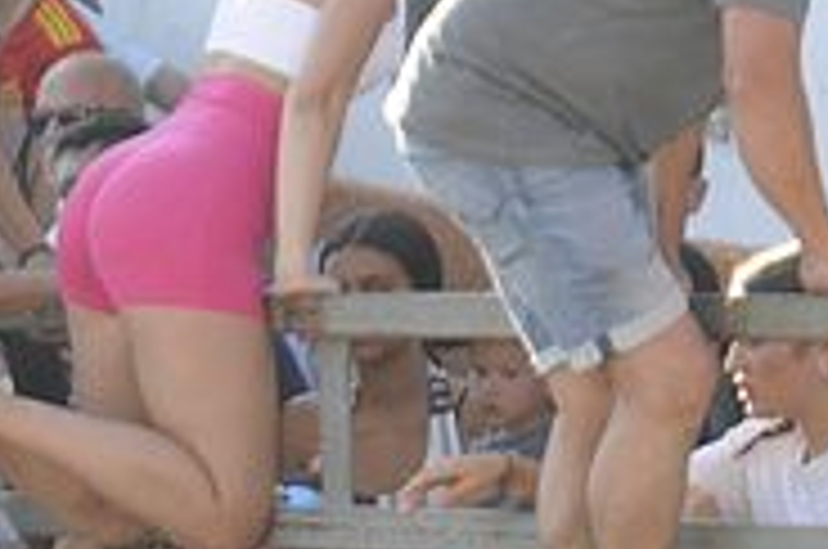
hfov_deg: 3.5
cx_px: -648
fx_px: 13554
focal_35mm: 590
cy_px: 430
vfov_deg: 2.3
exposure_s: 1/320
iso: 250
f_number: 4.5
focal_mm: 85
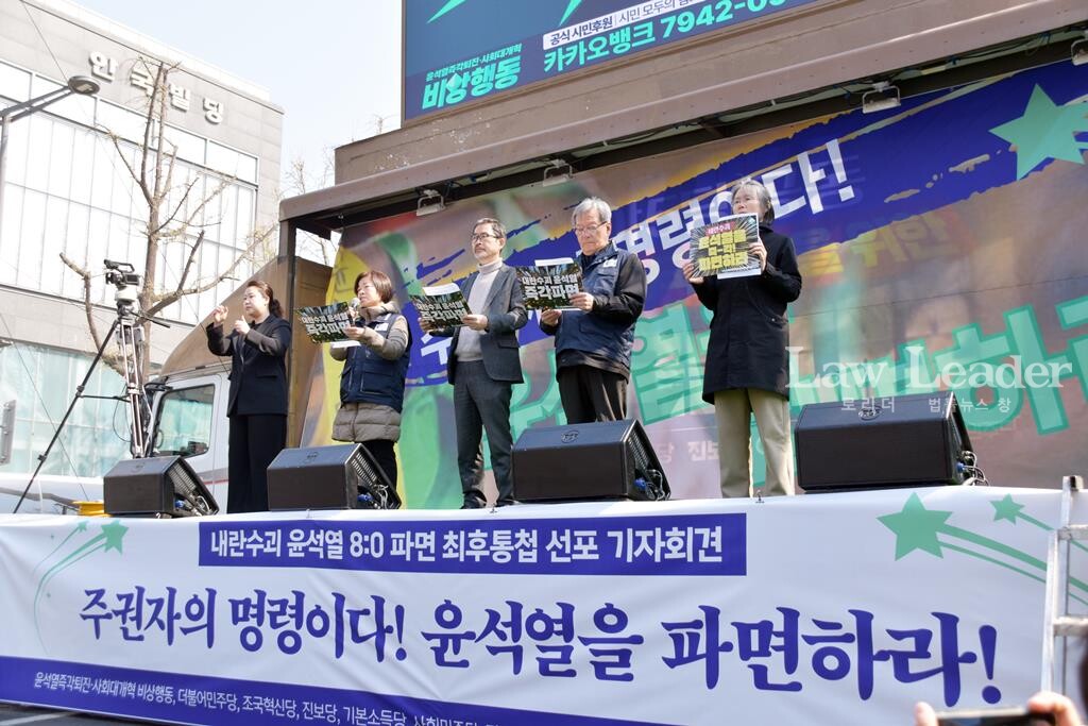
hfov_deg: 53.1
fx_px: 1088
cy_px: 363
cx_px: 544
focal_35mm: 36
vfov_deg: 36.9
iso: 100
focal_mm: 24
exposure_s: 1/160
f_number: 6.3
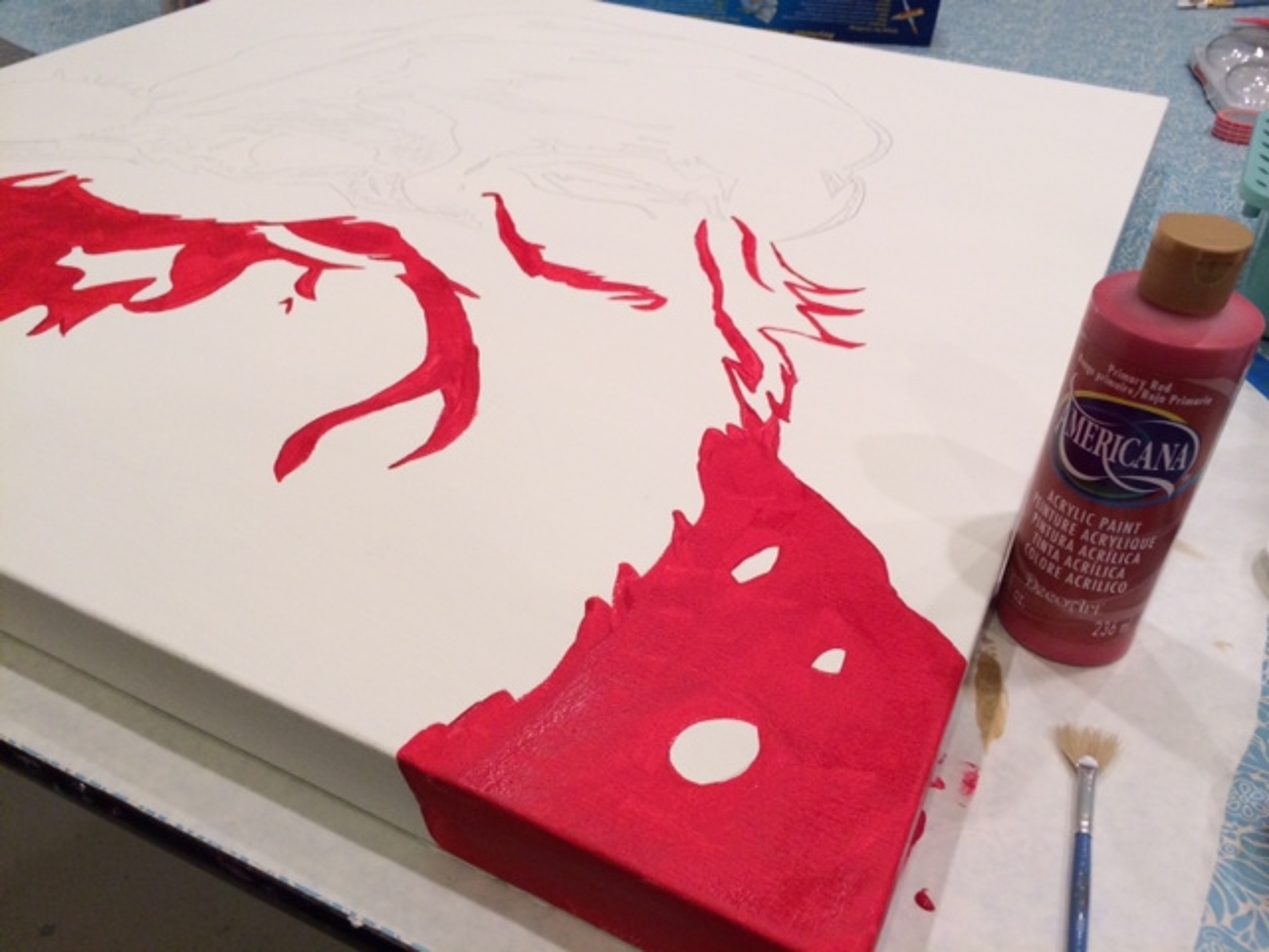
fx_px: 1100
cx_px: 634
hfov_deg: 60.0
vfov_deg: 46.8
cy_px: 476
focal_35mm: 30
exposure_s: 1/30
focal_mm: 4.12
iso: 64
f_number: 2.2
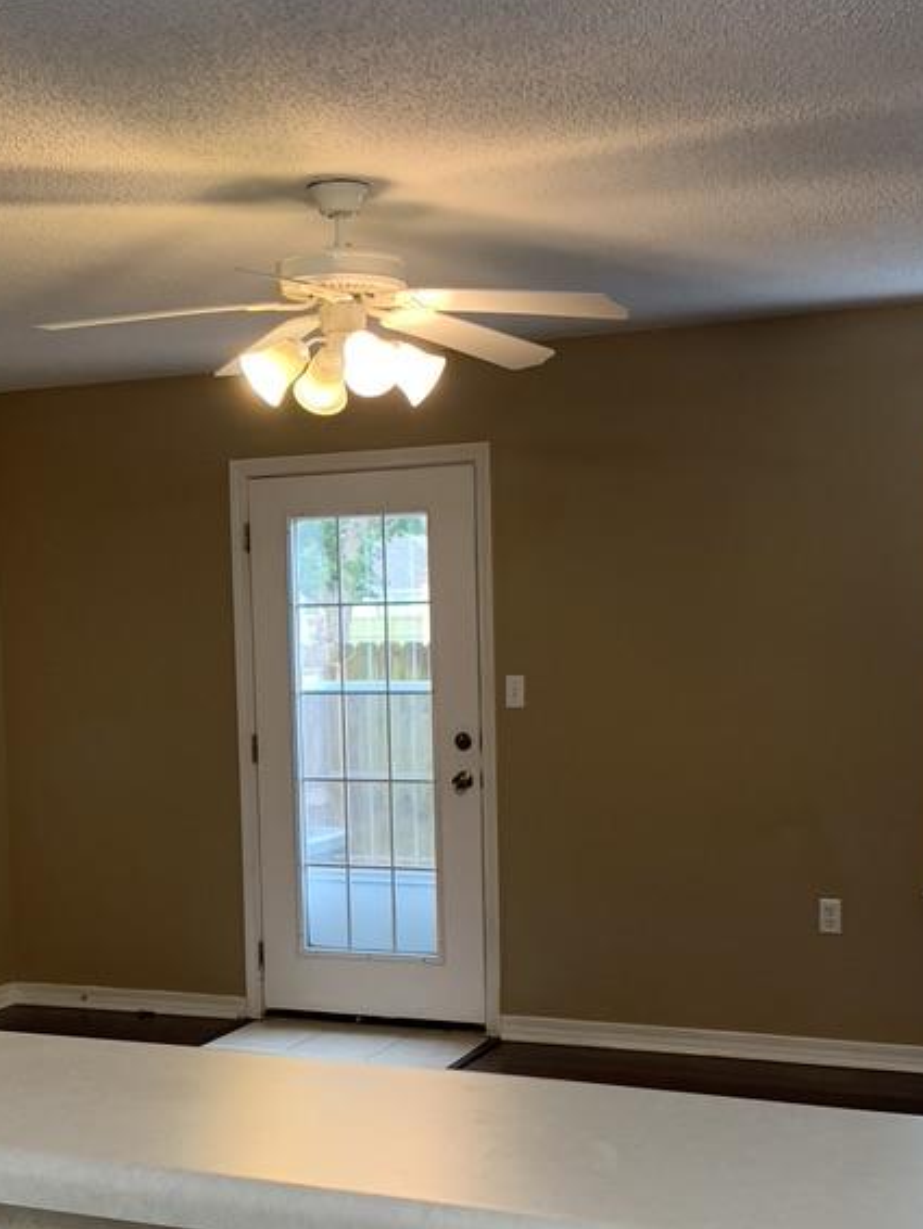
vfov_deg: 40.1
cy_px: 780
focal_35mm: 47
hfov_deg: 30.9
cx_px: 426
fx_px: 1670
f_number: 1.8
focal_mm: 4.25
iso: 100
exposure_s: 1/60
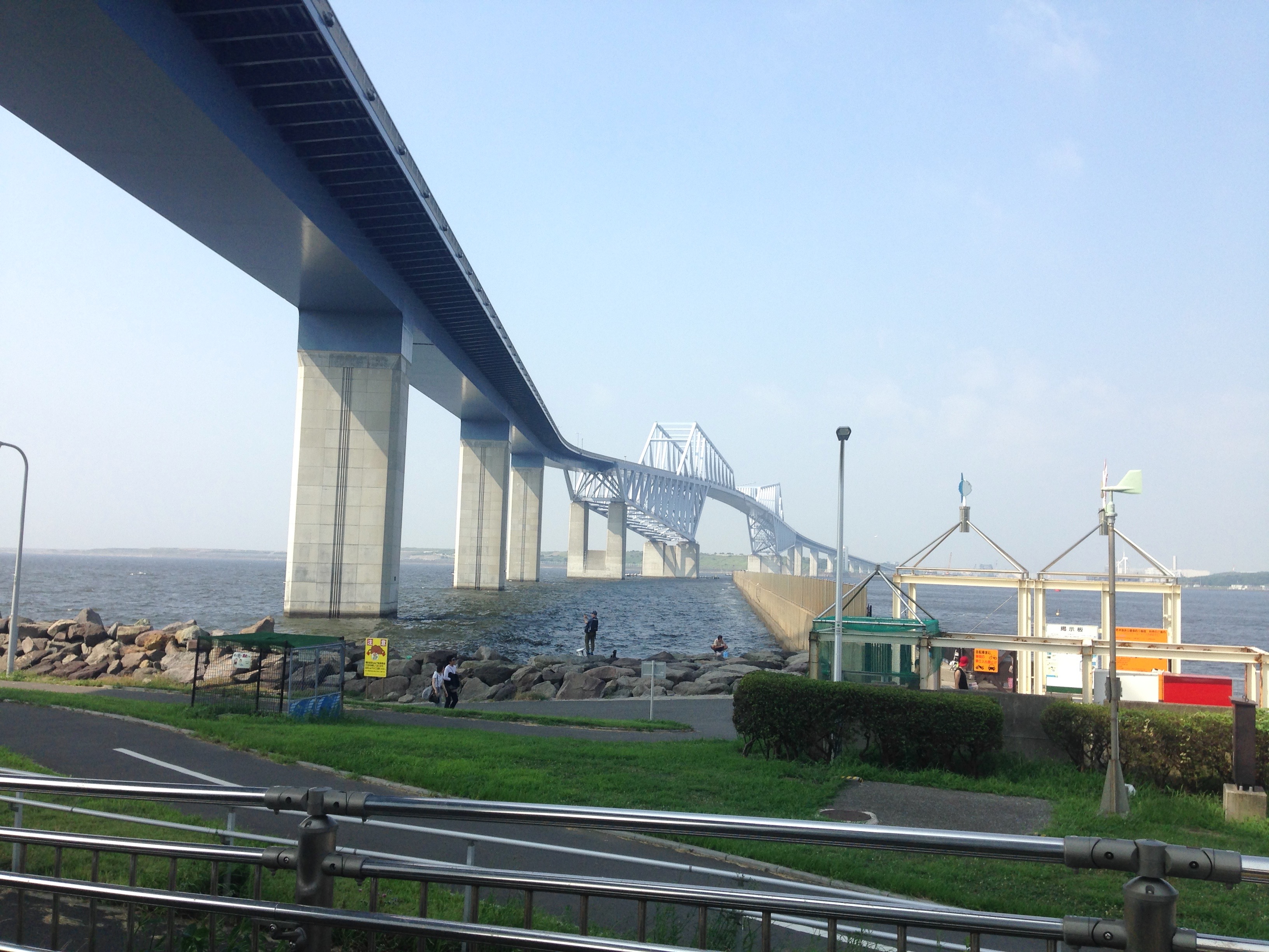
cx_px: 634
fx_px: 1210
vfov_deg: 42.9
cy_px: 476
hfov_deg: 55.4
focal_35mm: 33
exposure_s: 1/1232
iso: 50
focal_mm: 4.12
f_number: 2.4
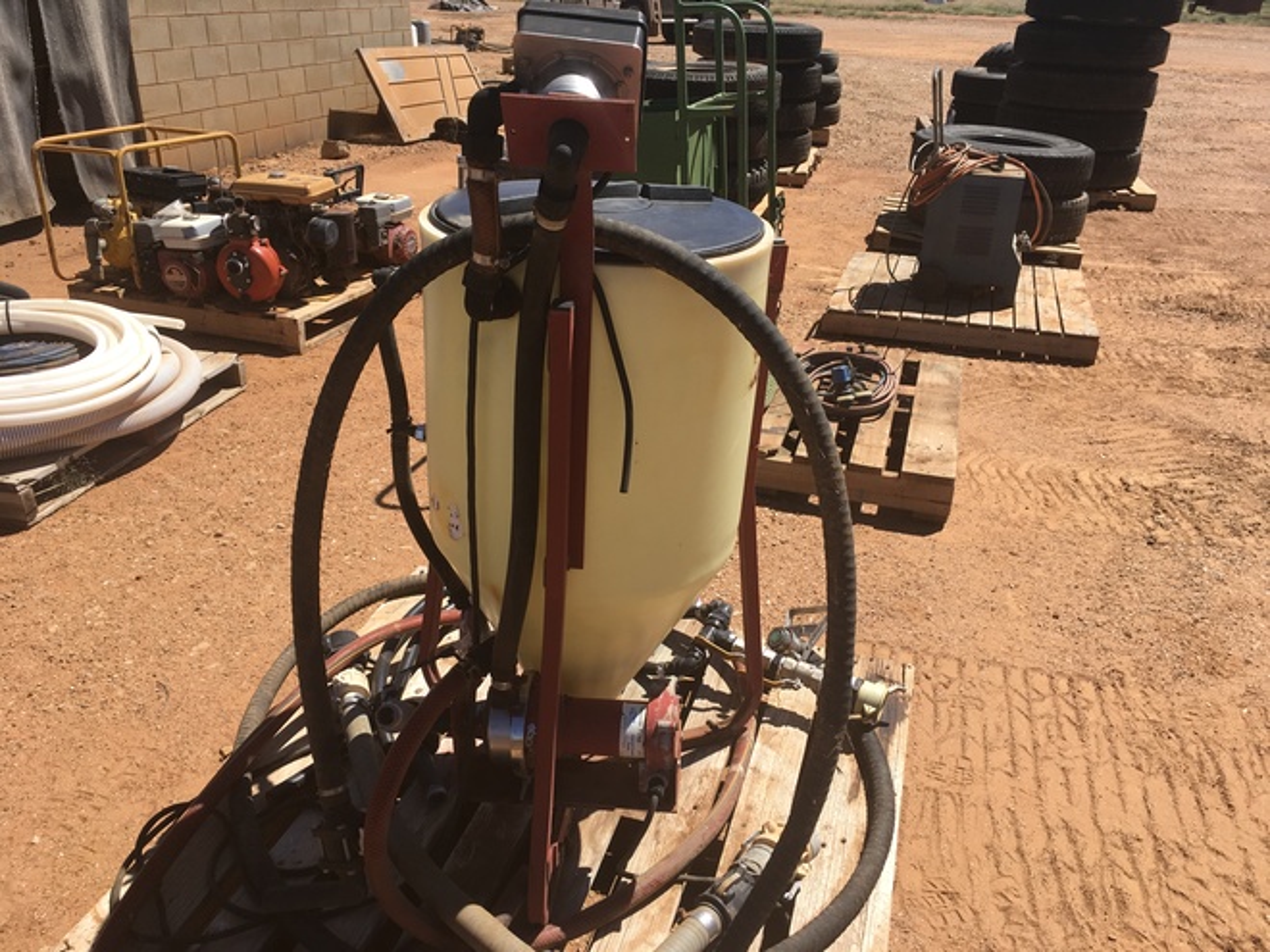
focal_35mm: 29
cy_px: 476
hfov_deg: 61.7
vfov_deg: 48.2
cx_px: 635
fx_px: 1064
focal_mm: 4.15
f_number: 2.2
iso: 25
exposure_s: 1/1508
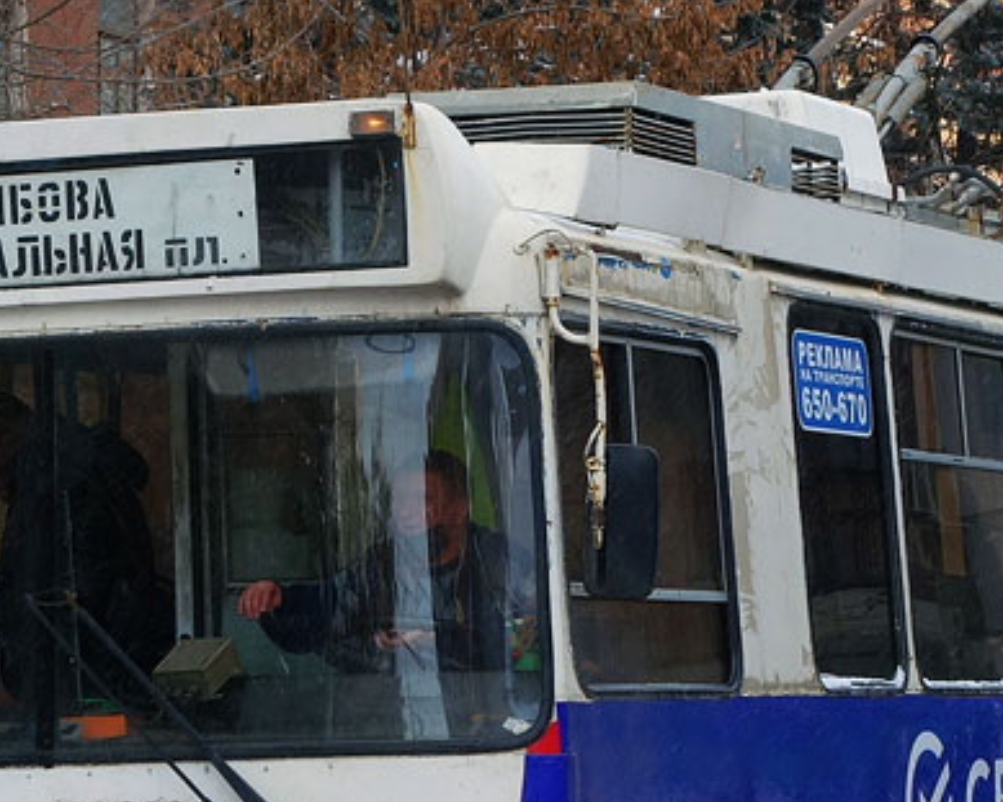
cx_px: 541
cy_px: 446
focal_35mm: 171
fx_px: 5075
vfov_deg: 9.0
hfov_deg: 11.3
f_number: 5.6
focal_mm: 22.01
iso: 125
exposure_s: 1/125
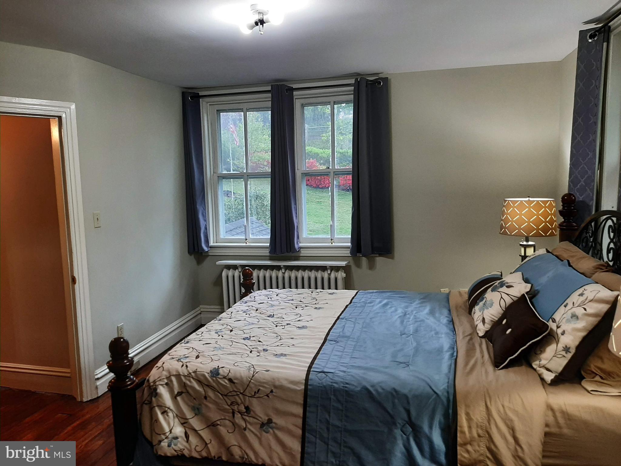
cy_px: 233
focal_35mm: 26
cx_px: 310
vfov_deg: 53.1
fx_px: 466
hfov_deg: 67.3
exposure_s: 1/60
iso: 64
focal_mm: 3.93
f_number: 1.7
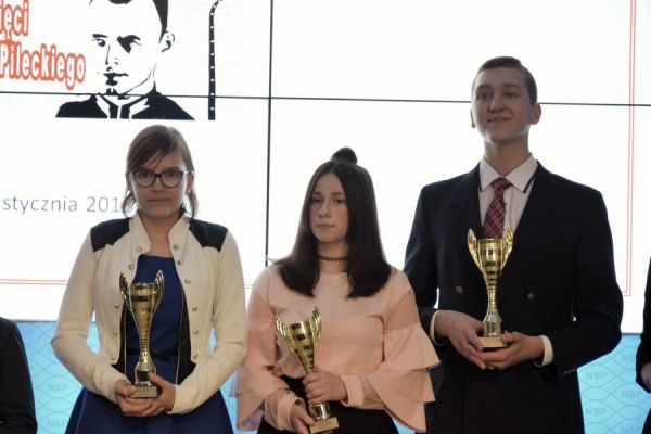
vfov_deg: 12.2
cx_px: 326
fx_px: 2034
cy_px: 217
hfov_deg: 18.2
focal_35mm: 112
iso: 1100
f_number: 5.3
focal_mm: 75
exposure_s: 1/60
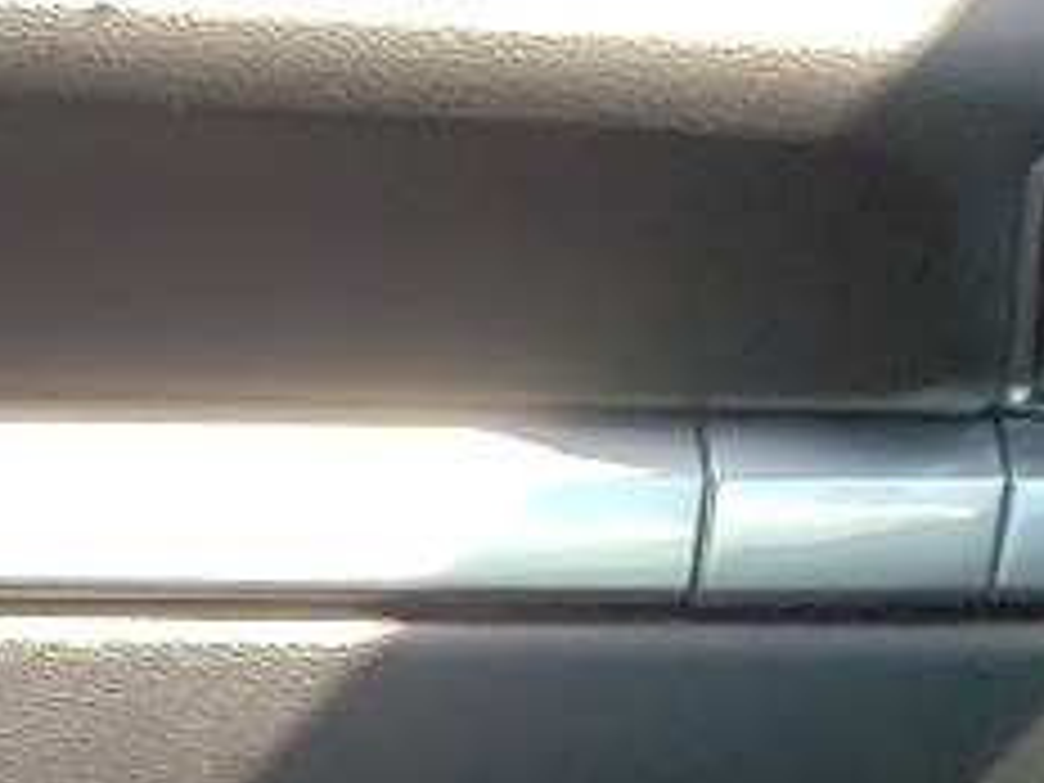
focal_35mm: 179
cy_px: 1940
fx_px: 5399
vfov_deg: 7.7
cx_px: -1994
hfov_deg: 9.1
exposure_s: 1/200
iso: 50
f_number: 1.5
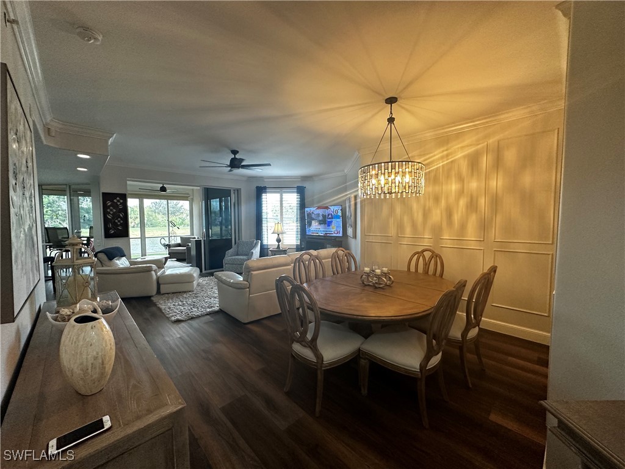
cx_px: 312
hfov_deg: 102.1
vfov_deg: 85.7
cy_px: 234
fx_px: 253
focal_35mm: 14
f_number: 2.2
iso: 250
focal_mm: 2.22
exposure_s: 1/120
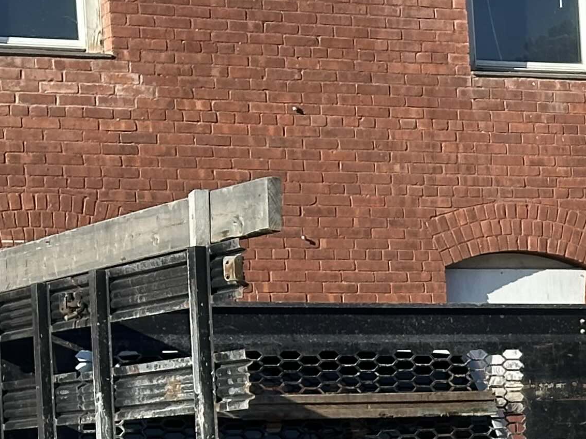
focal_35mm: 171
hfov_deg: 11.0
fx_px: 2895
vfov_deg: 8.5
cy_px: 603
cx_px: 968
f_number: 1.78
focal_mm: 6.86
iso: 64
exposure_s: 1/2304
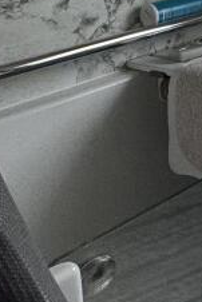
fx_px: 555
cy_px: -106
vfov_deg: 25.6
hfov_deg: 11.9
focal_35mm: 66
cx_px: 586
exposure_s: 1/99
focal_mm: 2.22
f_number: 2.2
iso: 125
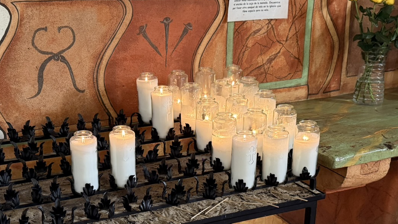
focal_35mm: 51
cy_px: 135
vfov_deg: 23.5
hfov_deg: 40.3
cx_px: 153
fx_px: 538
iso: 500
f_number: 1.78
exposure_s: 1/60
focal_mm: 6.76
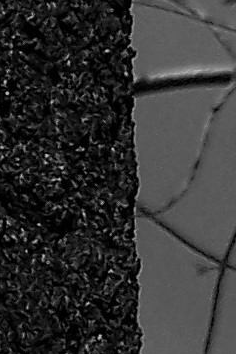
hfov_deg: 0.4
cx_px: -92
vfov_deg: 0.7
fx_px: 31150
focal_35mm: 3168
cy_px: 687
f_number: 5
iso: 80
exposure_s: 1/640
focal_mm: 63
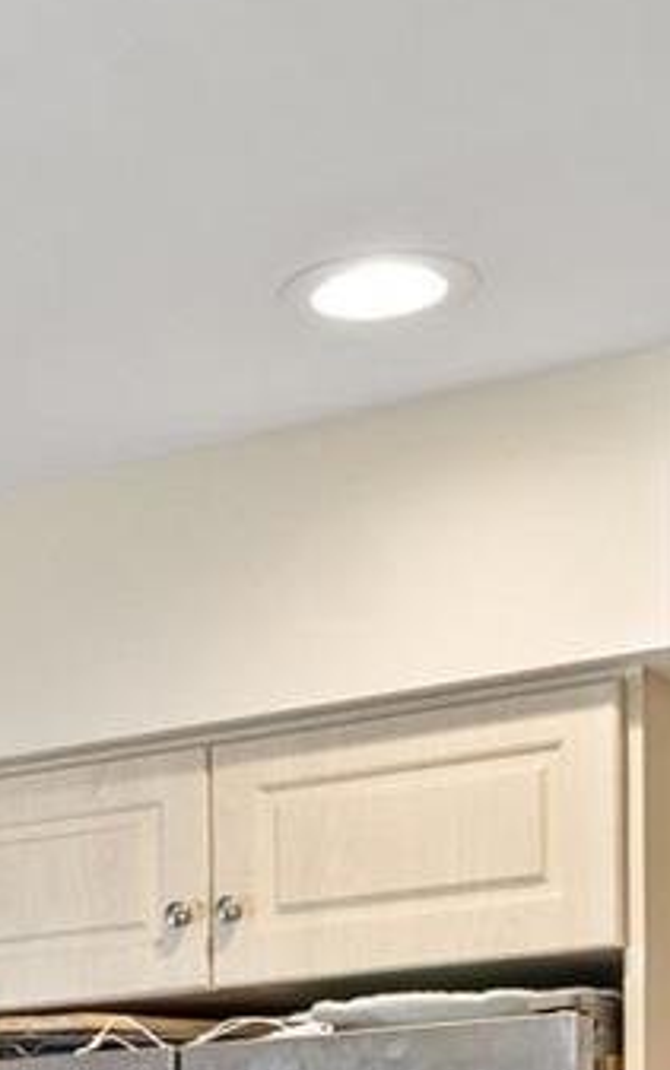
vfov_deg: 19.5
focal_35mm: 99
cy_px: 1357
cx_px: -391
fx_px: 2889
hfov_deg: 12.5
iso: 800
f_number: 6.3
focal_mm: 16
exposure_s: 1/10
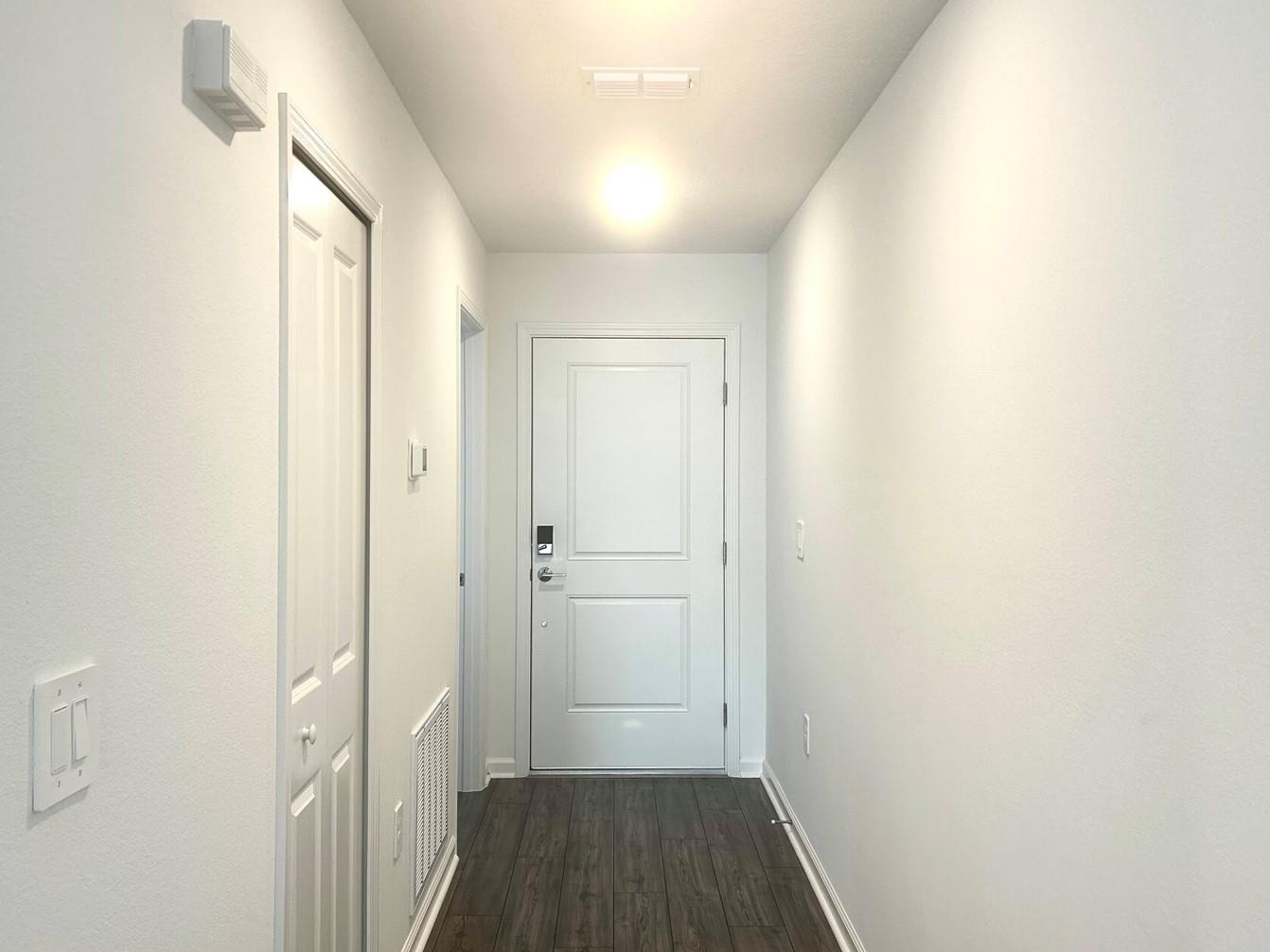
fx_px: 1137
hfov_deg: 58.4
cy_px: 459
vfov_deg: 45.4
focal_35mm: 31
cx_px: 628
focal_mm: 5.7
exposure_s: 1/120
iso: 64
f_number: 1.5
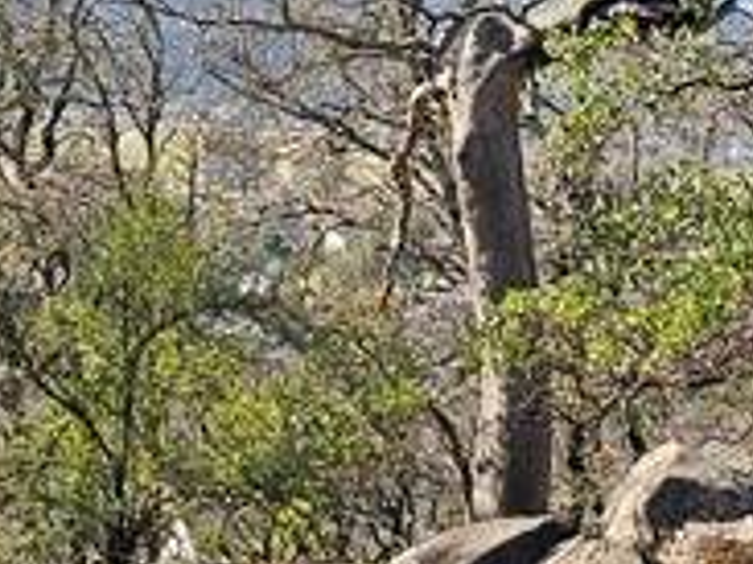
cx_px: 374
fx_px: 2804
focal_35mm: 129
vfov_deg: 11.3
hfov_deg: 15.3
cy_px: -21
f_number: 1.7
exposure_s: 1/390
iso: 10
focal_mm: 6.3
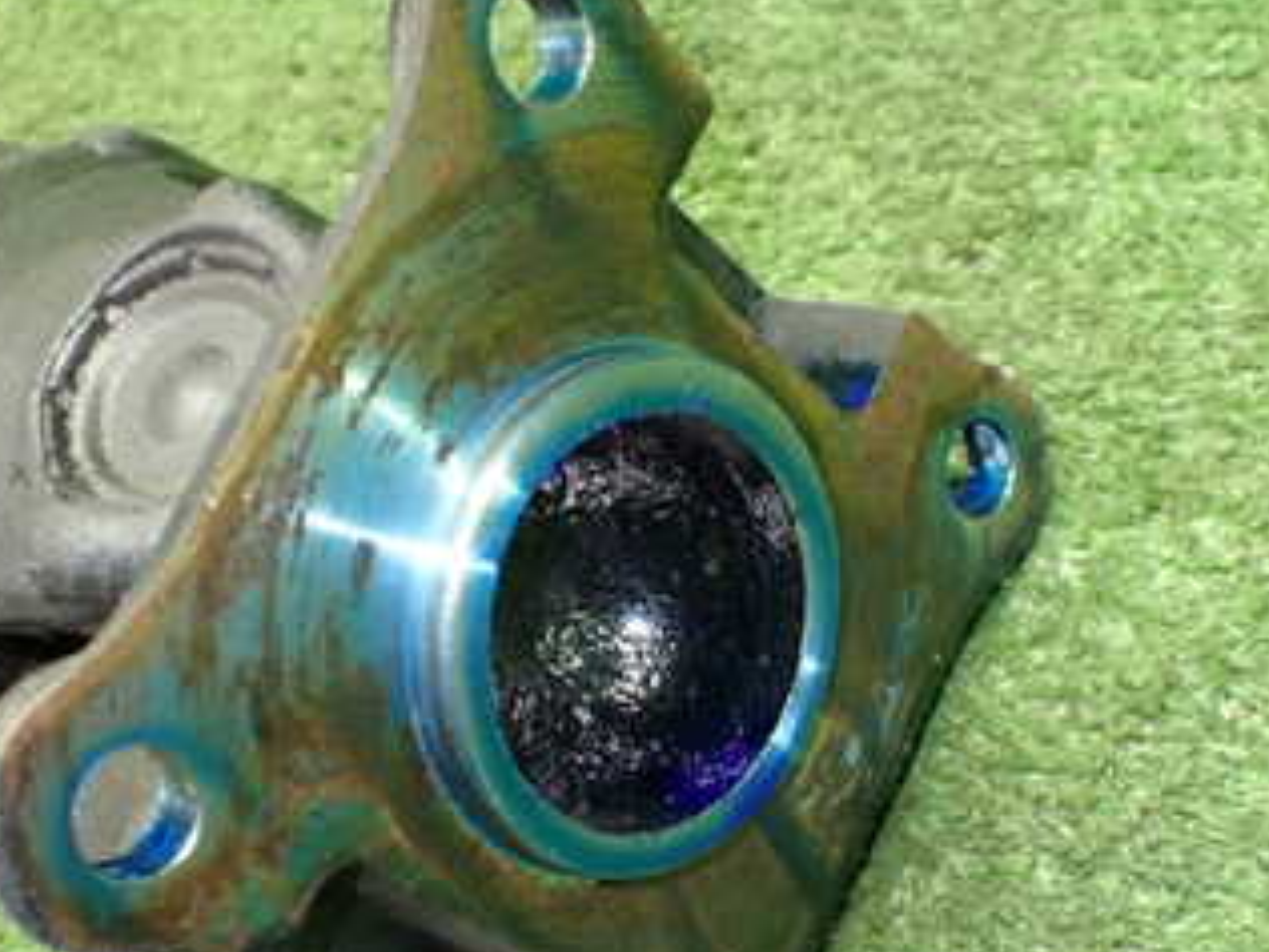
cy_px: 594
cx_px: 630
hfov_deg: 33.8
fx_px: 2090
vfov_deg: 25.6
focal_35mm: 57
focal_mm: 5.4
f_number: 2.3
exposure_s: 1/50
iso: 800
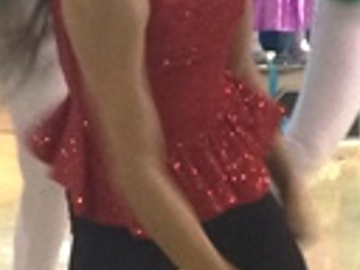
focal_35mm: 181
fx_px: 1882
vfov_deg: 8.2
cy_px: 101
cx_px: 129
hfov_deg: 10.9
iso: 160
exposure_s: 1/33
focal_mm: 4.15
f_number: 2.2
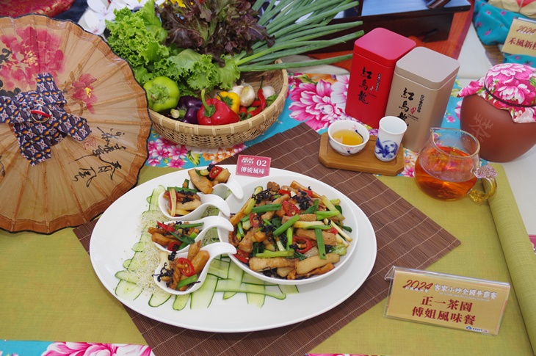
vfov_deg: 38.3
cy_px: 178
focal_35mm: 34
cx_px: 268
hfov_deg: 55.2
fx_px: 513
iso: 200
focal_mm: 23
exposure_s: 1/125
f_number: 4
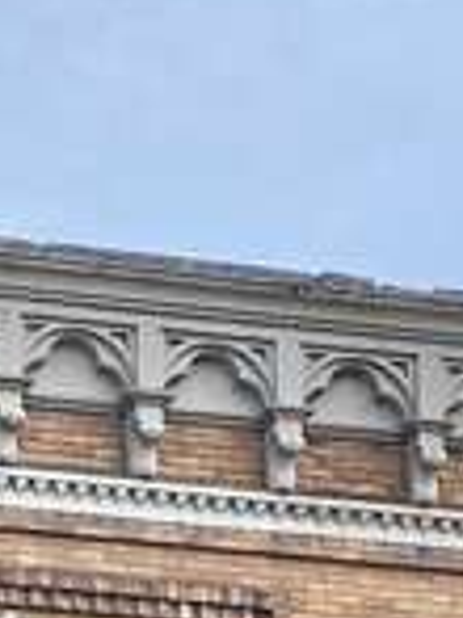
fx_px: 5054
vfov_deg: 6.8
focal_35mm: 283
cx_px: -391
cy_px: 1152
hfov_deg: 5.2
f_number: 2
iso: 20
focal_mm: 6
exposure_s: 1/1546
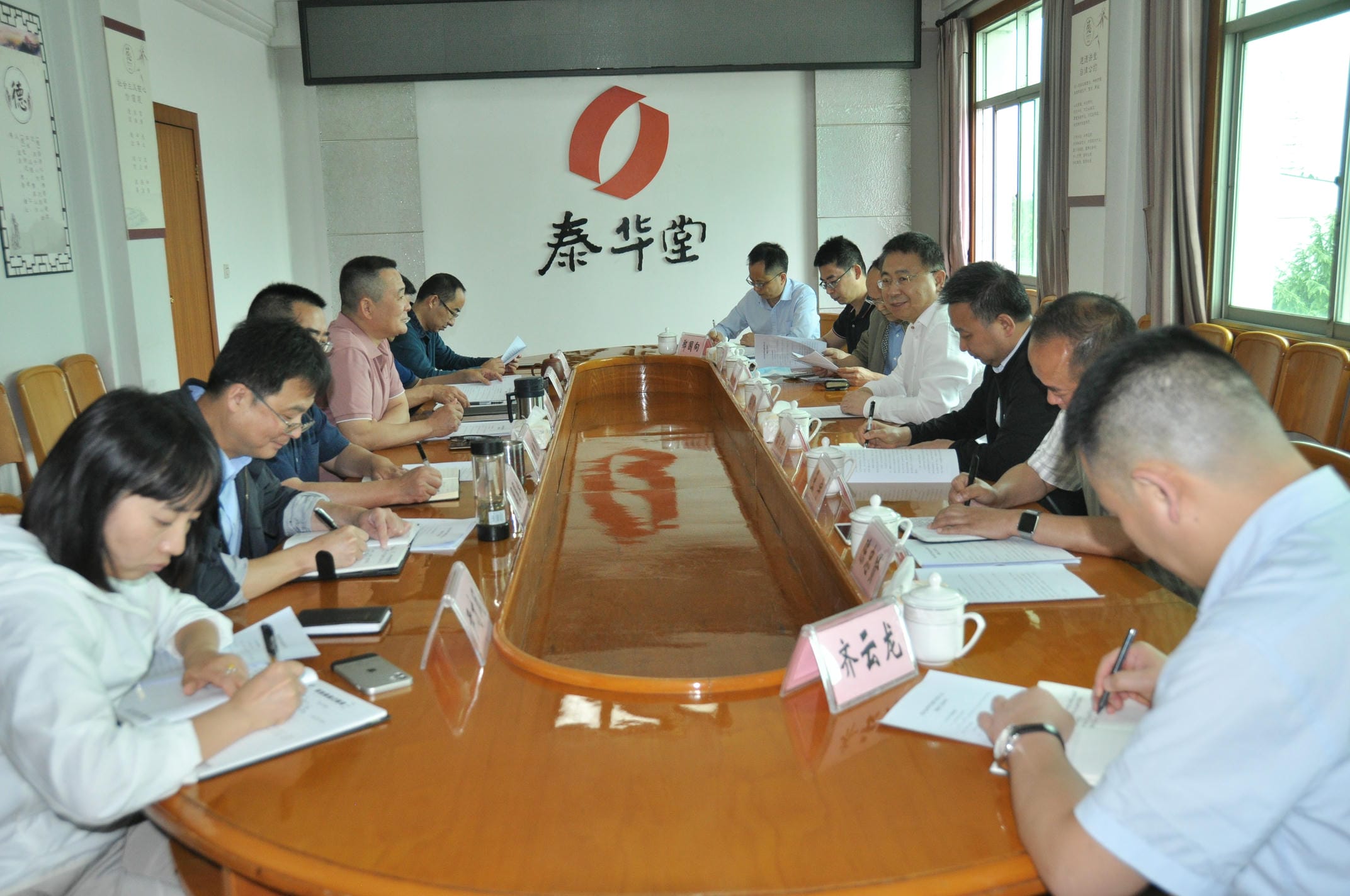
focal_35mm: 33
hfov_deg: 57.3
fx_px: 1236
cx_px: 675
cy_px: 448
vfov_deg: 39.9
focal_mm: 22
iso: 640
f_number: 3.8
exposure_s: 1/125
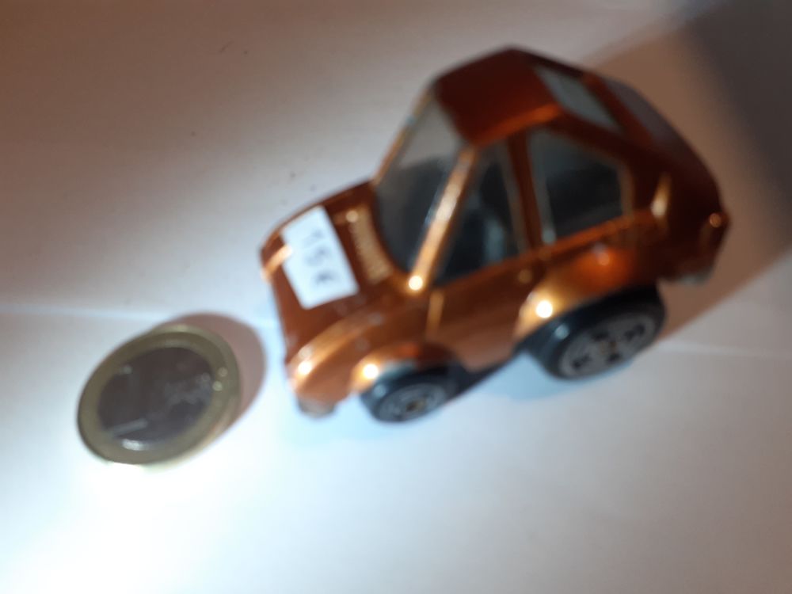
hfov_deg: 65.3
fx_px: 618
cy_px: 297
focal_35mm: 27
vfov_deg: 51.4
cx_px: 396
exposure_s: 1/50
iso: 100
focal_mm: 3.6
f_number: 1.9
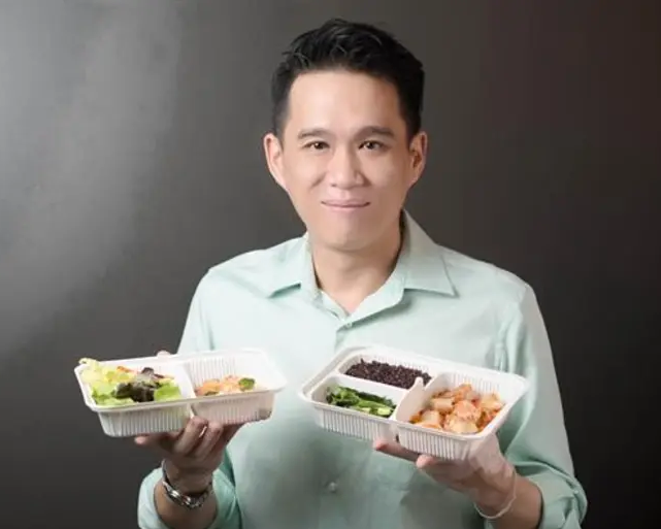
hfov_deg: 19.7
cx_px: 284
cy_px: 267
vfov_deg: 15.9
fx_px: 1898
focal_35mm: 97
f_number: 7.1
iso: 50
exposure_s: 1/160
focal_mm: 85
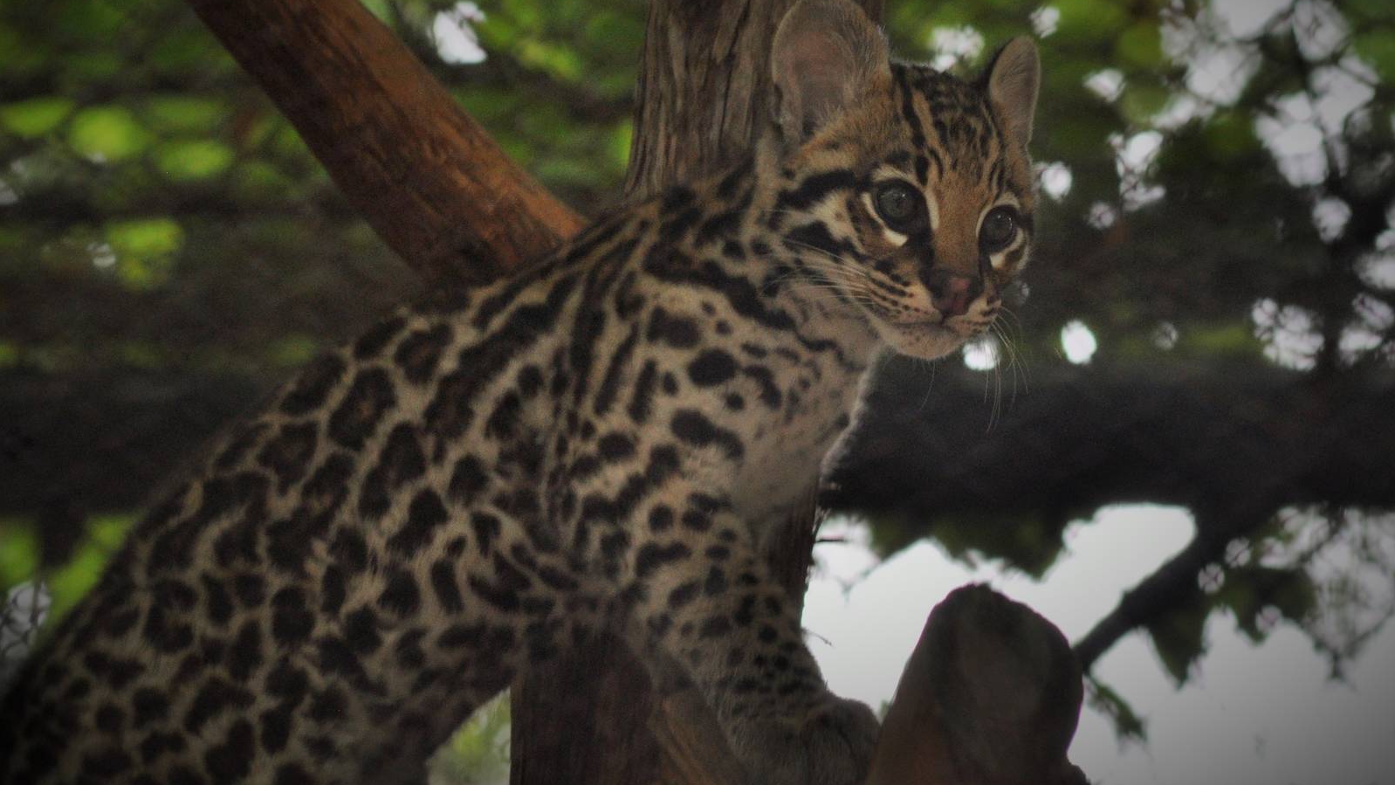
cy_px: 329
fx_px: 11339
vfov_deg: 4.0
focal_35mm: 307
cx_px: 698
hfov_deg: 7.0
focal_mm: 195
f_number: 7.1
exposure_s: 1/125
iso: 400
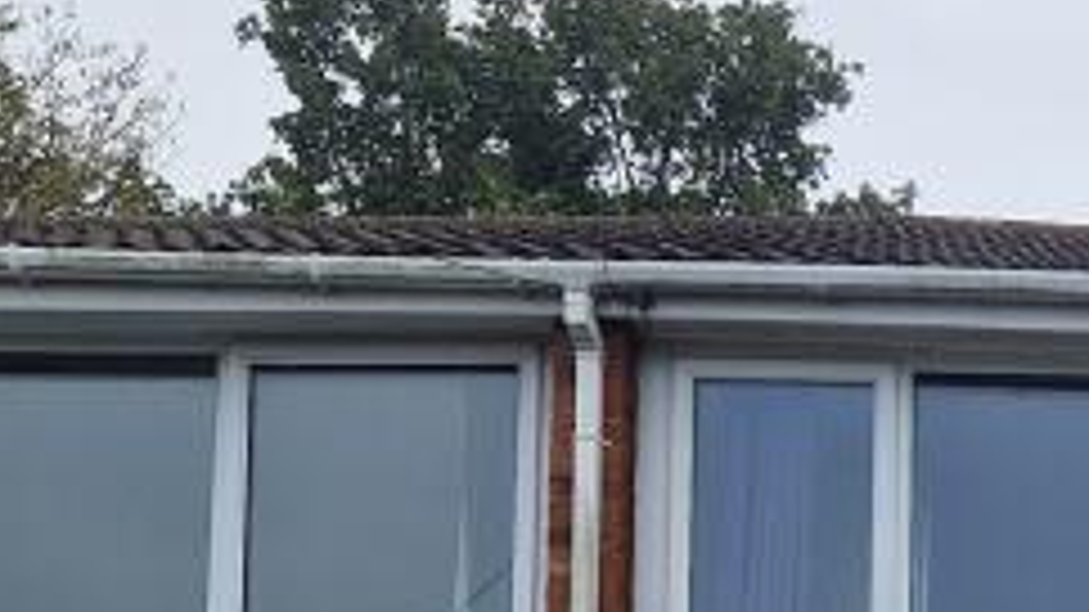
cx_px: 1629
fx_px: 3060
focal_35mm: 106
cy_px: 1170
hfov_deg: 18.0
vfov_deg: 10.6
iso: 50
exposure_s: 1/622
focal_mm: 5.4
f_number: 1.8
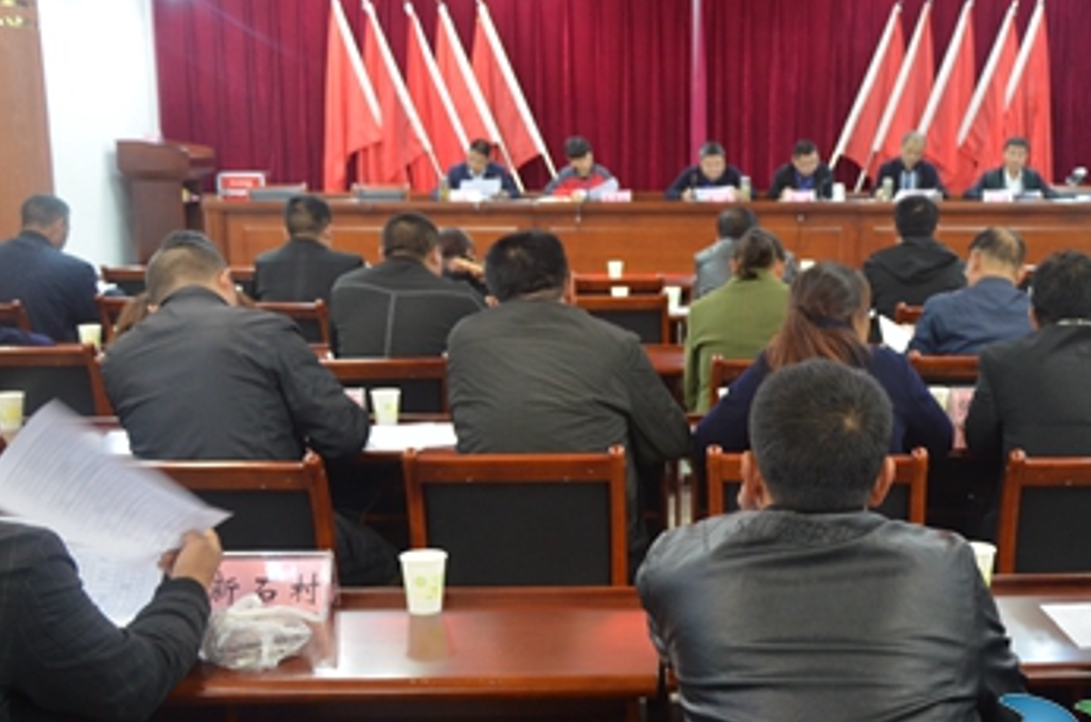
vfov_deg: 25.8
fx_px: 1572
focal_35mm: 52
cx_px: 769
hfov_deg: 37.6
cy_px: 402
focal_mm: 24
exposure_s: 1/15
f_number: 3.8
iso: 1600
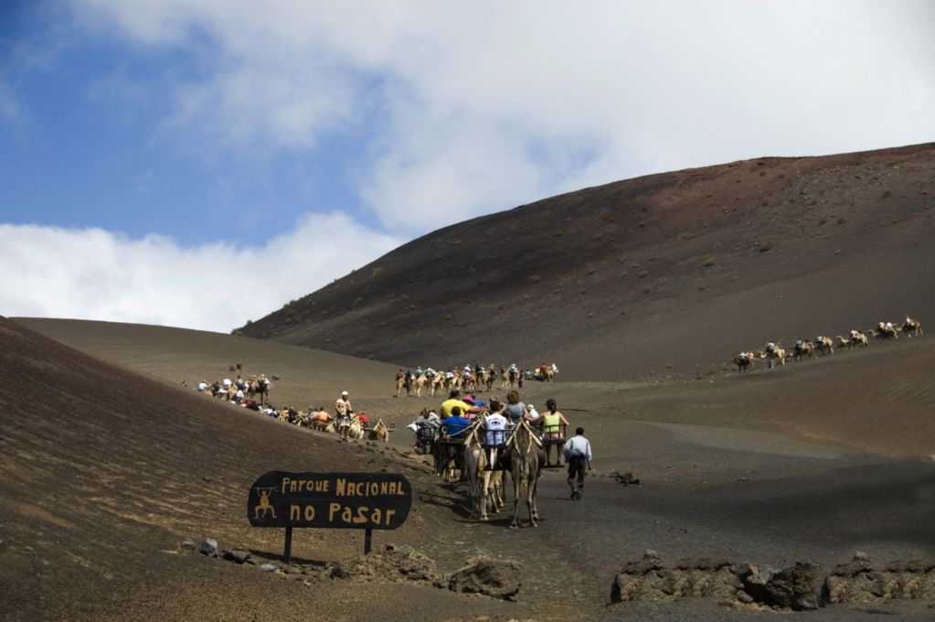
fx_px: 2024
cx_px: 468
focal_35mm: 78
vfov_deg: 17.5
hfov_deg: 26.0
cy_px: 311
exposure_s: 1/400
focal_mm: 52
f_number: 4.8
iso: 200
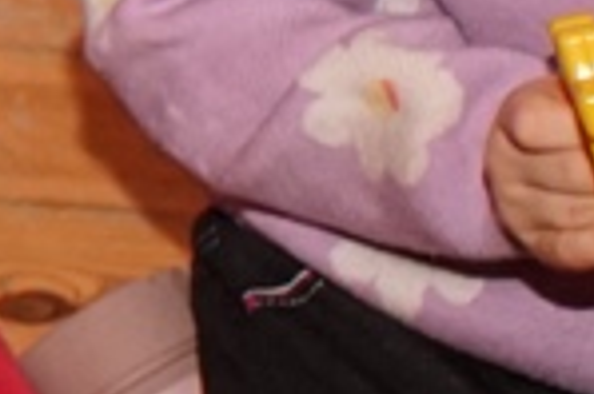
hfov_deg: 4.0
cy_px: -344
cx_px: -1363
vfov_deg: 2.8
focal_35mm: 496
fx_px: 8175
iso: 2000
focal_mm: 48
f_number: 5
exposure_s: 1/60
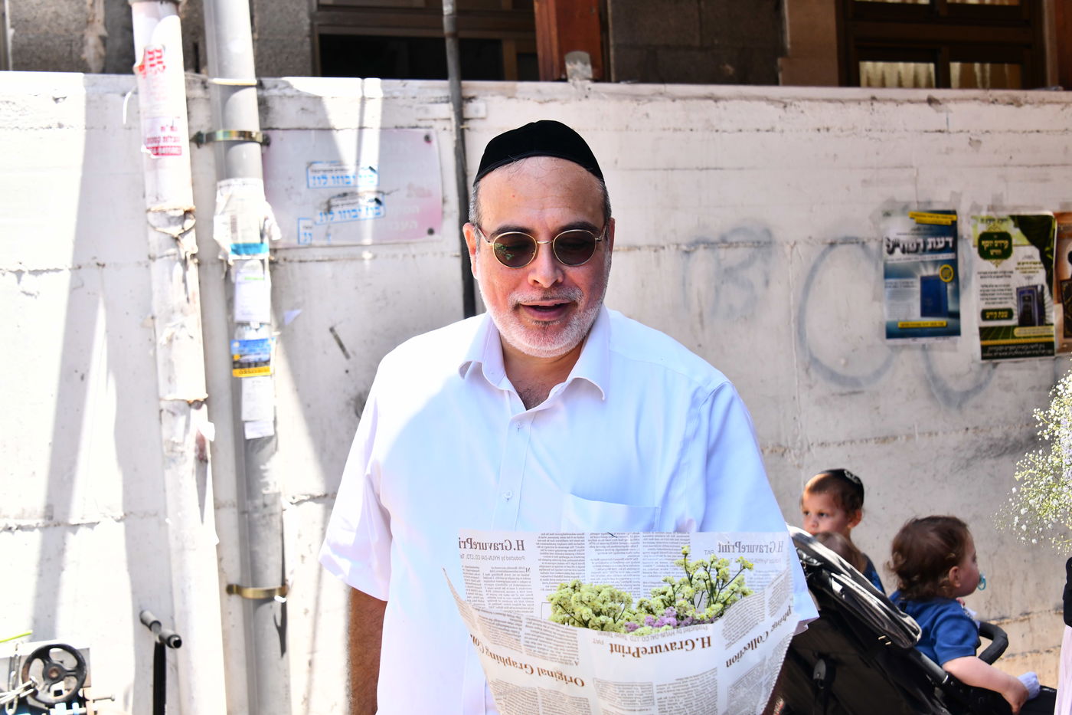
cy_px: 358
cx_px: 536
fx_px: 1489
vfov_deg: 27.0
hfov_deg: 39.6
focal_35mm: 50
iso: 800
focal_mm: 50
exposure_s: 1/500
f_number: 7.1
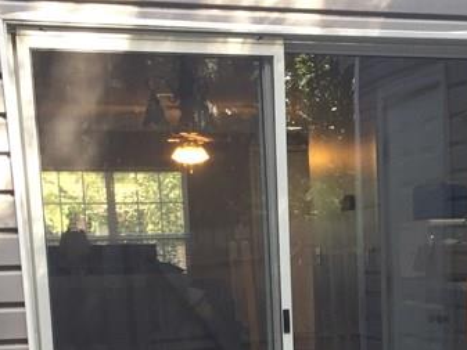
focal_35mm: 88
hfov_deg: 21.8
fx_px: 1188
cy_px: 476
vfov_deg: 15.8
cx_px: 414
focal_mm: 4.15
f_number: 2.2
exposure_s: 1/60
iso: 40
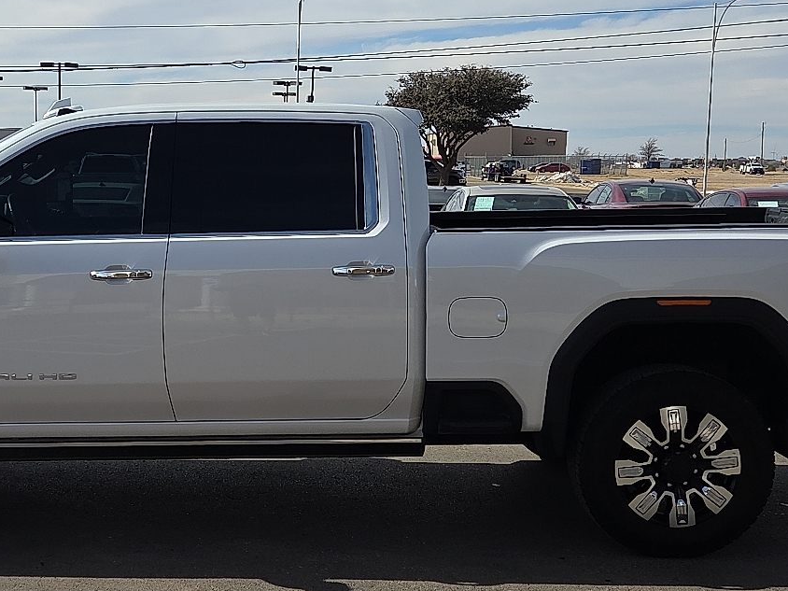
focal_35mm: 55
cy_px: 284
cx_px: 263
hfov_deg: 34.6
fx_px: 1252
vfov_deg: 26.6
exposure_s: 1/10000
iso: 78
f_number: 1.8
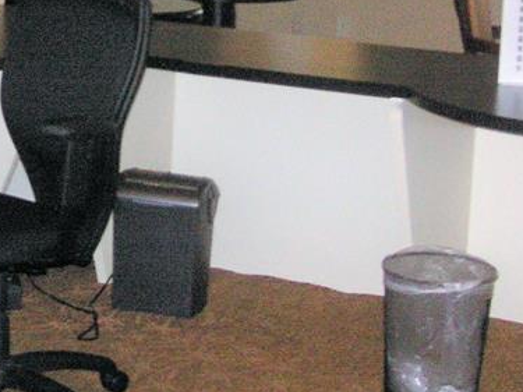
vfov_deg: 14.4
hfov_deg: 18.9
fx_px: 1525
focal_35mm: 101
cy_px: -6
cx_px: 1
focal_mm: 6.1
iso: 160
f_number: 2.8
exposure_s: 1/45
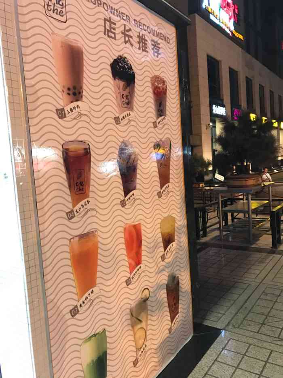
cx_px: 142
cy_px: 189
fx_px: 305
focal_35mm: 28
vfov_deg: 63.4
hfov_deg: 49.8
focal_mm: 3.99
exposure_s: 1/13
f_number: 1.8
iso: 100
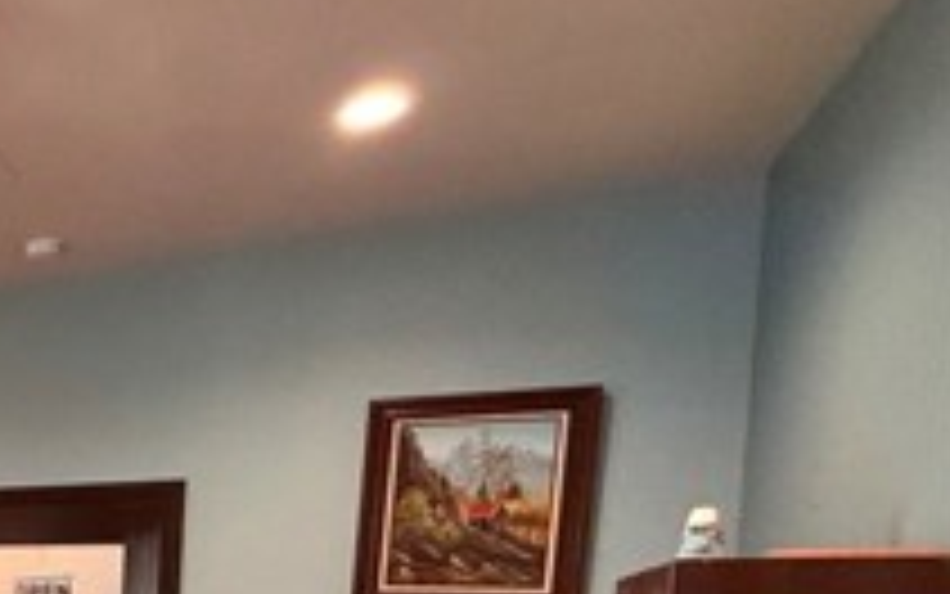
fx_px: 1165
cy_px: 684
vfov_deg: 26.0
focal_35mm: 45
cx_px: -477
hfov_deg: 28.5
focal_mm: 2.22
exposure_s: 1/60
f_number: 2.2
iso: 320
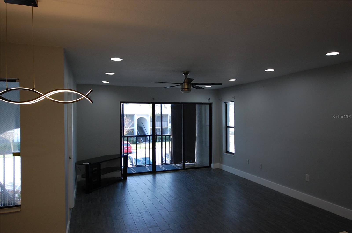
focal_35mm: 26
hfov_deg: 70.5
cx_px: 176
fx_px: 249
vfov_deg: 50.2
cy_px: 116
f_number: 5
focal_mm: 17
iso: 400
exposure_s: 1/100
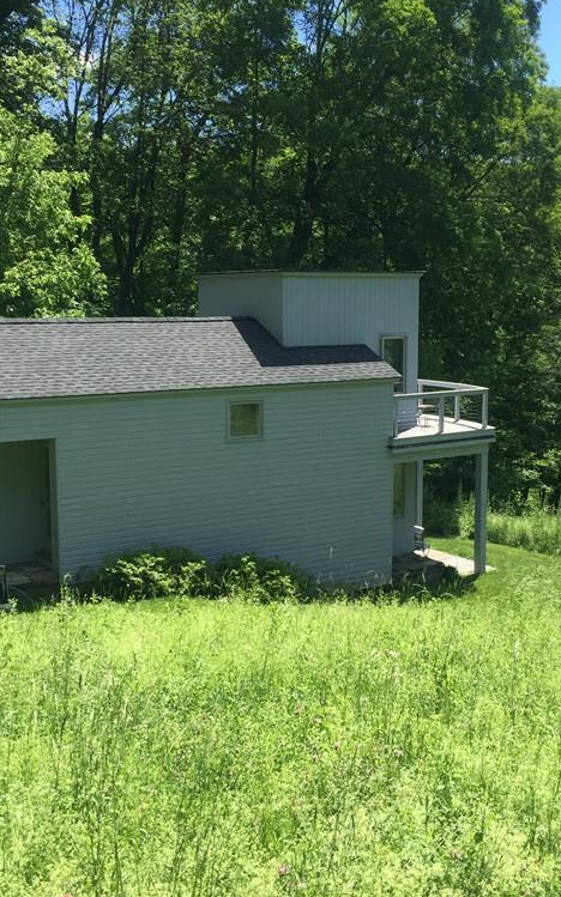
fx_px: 1028
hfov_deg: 30.5
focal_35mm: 42
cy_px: 449
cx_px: 297
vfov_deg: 47.2
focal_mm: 4.15
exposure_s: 1/920
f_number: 2.2
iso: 32
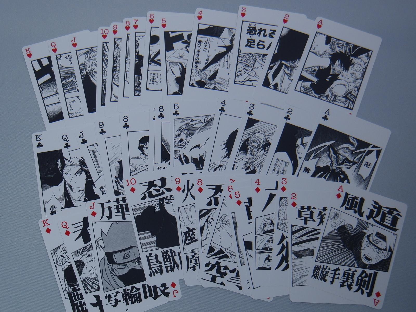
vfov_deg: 22.3
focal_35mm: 66
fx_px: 793
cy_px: 156
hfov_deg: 29.4
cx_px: 208
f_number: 4.4
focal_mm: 11.6
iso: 100
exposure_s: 1/250
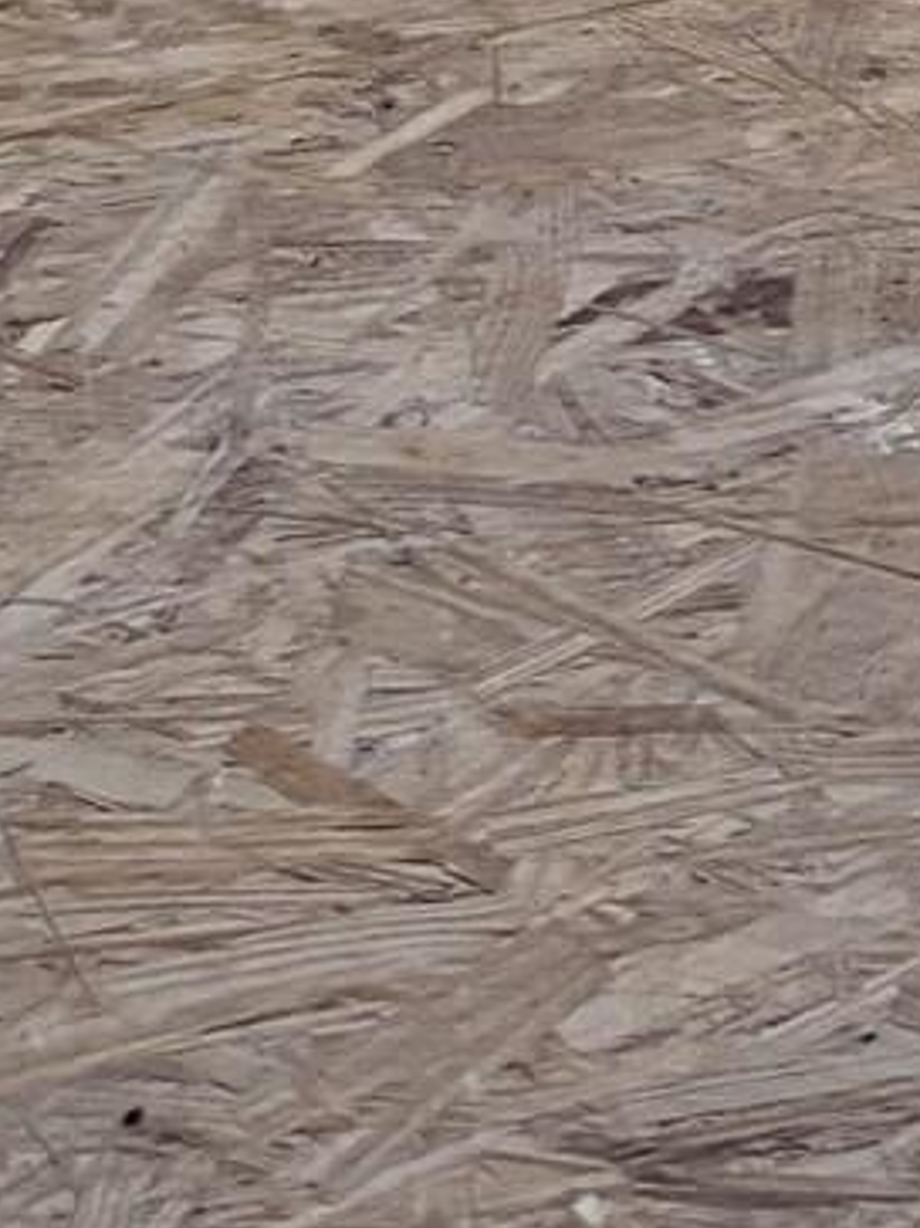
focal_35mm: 165
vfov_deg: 10.5
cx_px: -467
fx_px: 5850
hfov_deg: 8.8
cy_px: -1627
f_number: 1.6
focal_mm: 5.96
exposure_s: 1/60
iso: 400
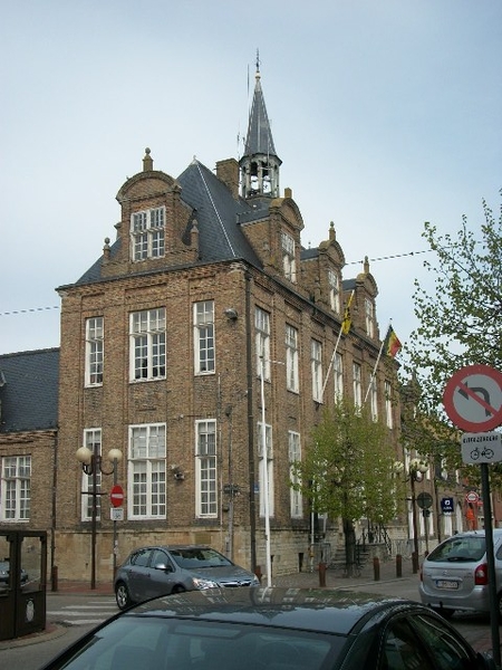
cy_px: 335
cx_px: 251
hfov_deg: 36.0
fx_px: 773
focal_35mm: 40
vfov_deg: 46.8
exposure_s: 1/125
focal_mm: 7.1
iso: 80
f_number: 9.9
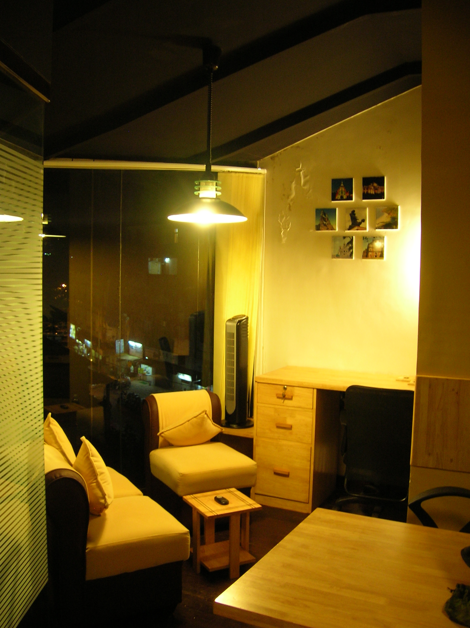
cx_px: 235
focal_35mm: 34
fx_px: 616
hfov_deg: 41.7
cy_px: 314
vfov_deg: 54.0
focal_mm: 5.7
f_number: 2.9
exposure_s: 1/4.9
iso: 100
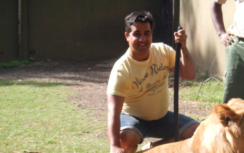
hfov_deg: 24.0
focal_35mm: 86
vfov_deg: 15.1
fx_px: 572
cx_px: 162
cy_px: 119
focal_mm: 10.8
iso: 125
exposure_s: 1/320
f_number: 4.2
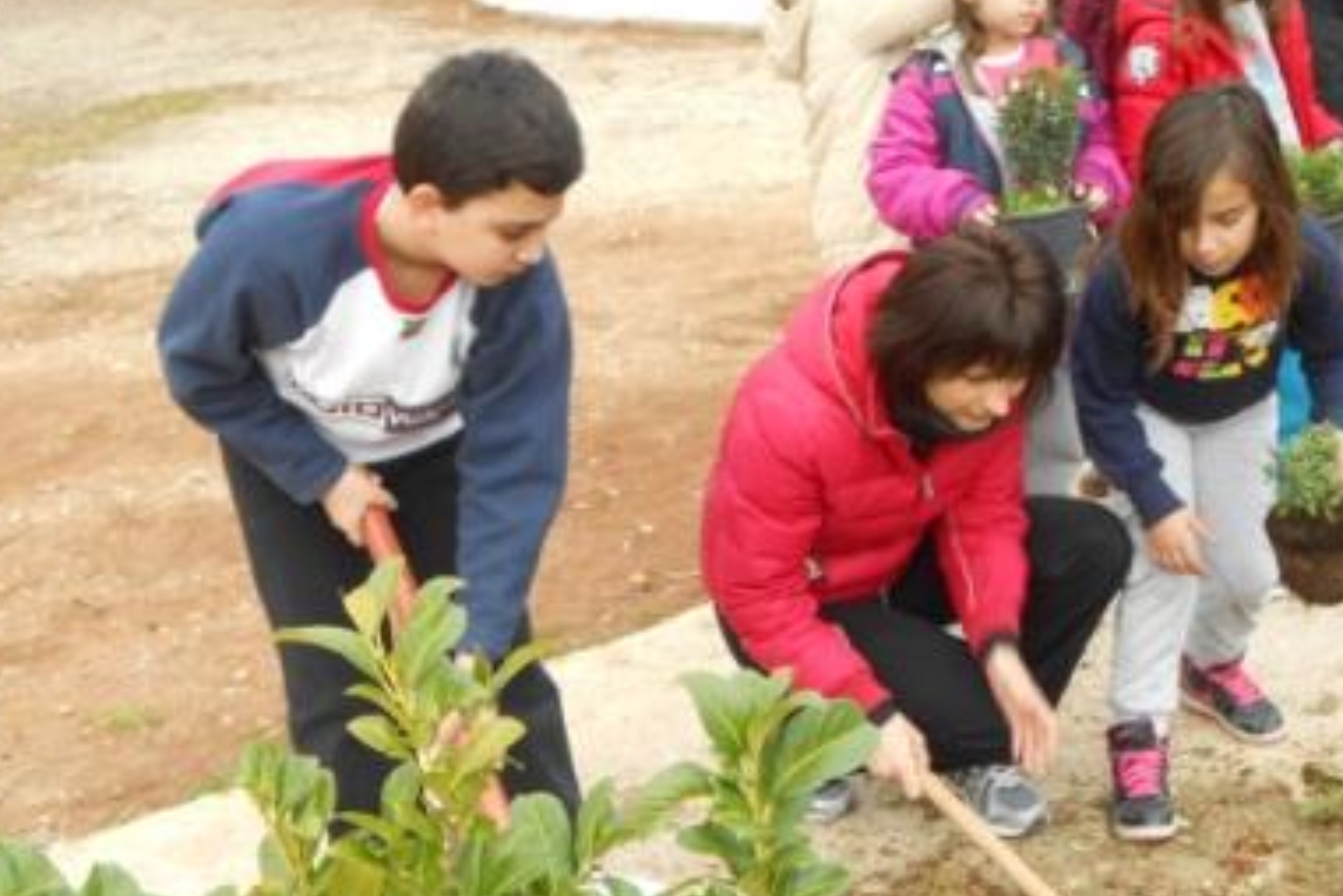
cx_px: 737
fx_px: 2238
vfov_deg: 22.6
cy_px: 490
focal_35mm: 60
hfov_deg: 33.4
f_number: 4.8
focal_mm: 8.8
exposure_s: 1/60
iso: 80
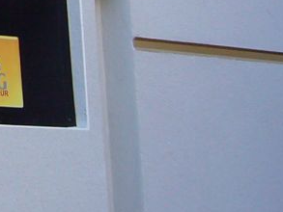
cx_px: -276
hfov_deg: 11.0
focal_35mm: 164
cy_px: -99
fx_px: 1341
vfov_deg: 8.9
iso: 80
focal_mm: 4.7
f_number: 2.8
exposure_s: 1/200
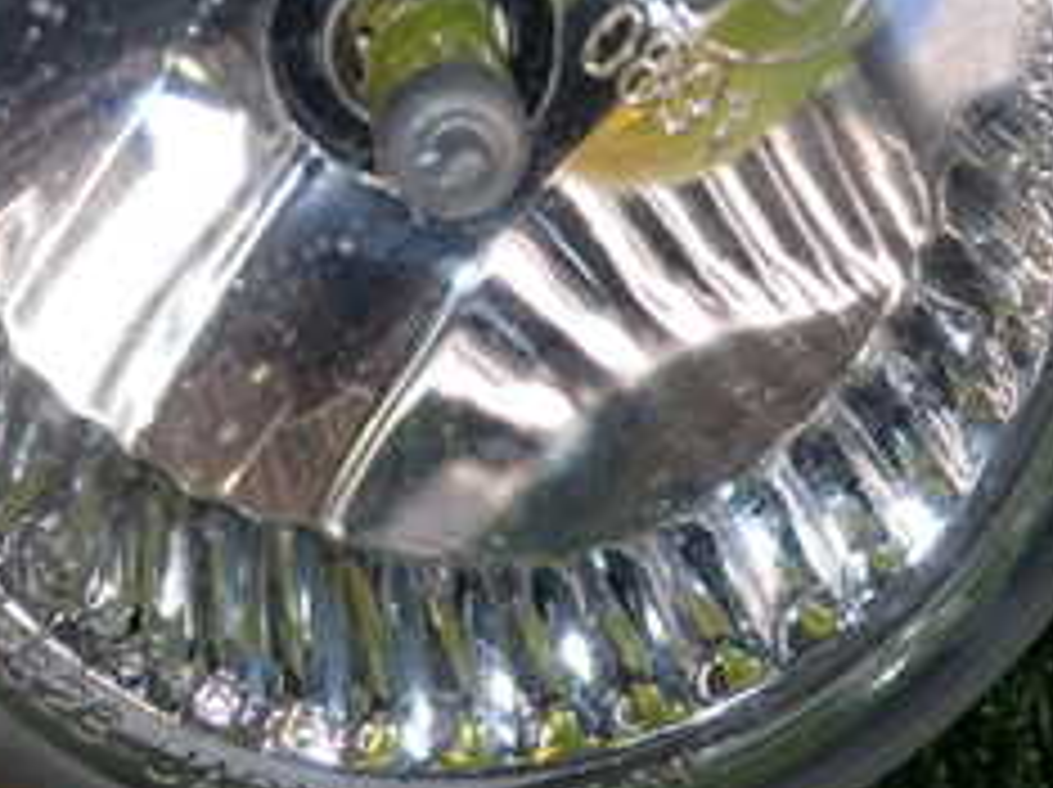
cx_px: 423
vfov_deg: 19.0
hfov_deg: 25.3
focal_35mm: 77
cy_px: 212
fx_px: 2340
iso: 200
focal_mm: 5.4
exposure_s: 1/30
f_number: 6.3
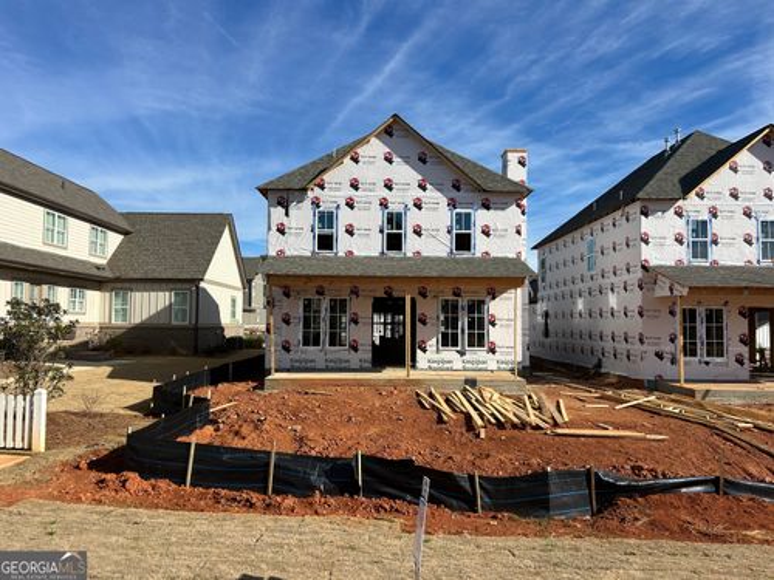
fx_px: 581
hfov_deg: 67.3
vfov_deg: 53.1
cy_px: 290
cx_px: 387
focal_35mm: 26
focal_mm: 5.7
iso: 50
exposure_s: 1/5076
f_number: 1.5
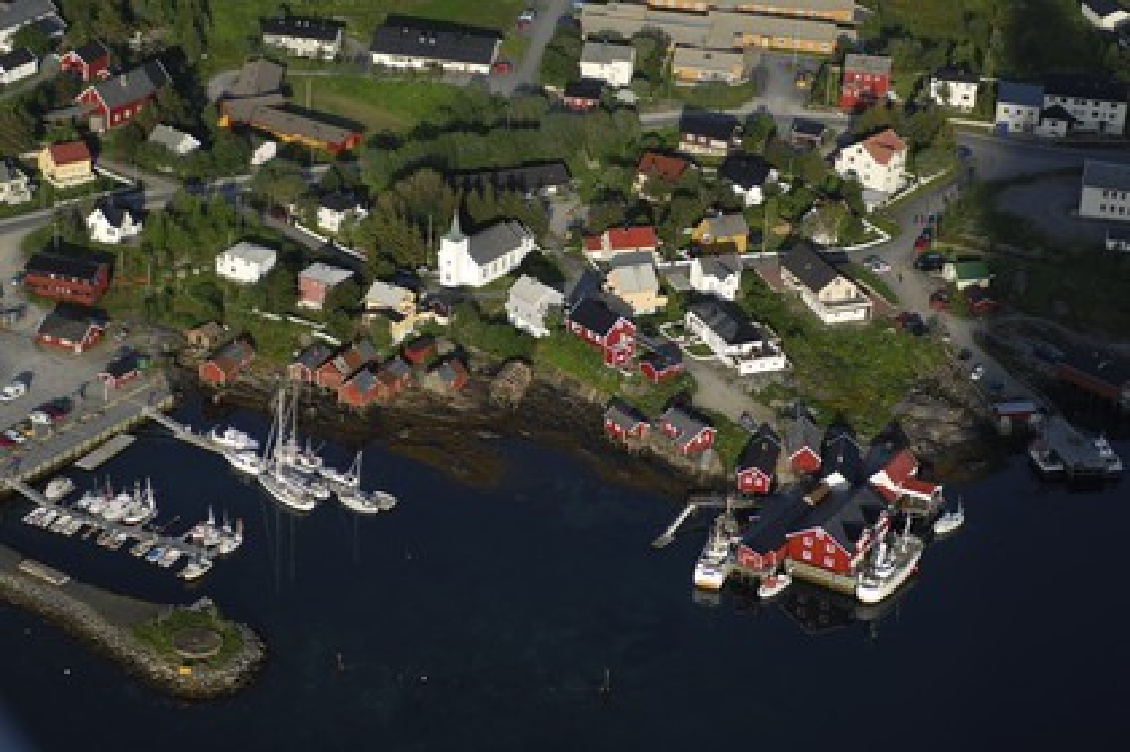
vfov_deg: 13.0
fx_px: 3293
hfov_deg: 19.5
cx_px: 565
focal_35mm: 105
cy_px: 376
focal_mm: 70
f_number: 3.5
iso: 100
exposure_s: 1/1000
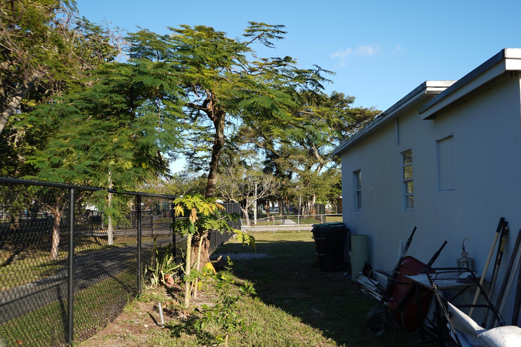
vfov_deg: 38.9
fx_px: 492
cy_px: 178
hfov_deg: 55.6
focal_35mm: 34
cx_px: 296
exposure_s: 1/320
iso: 50
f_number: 4
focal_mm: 29
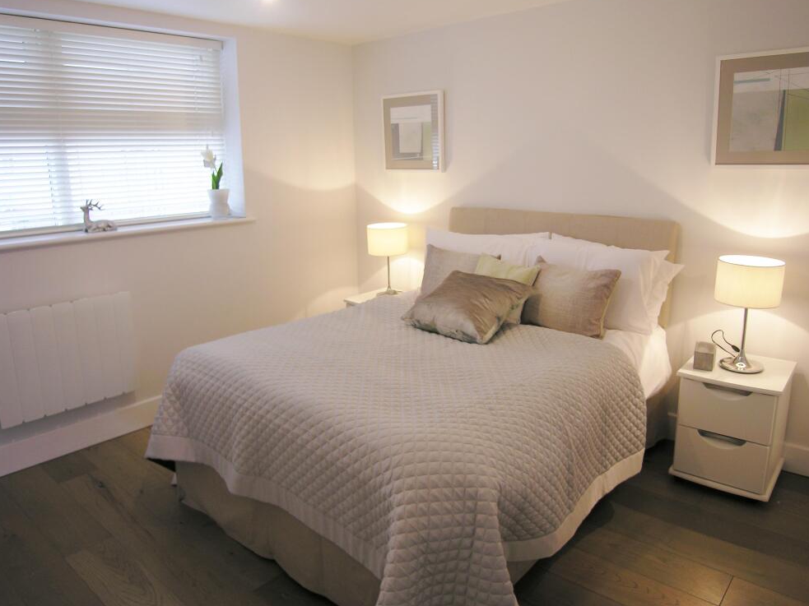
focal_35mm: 25
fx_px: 584
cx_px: 417
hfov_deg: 69.4
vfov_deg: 54.9
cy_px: 304
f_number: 2.6
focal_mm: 6.1
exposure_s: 1/18.1
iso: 50
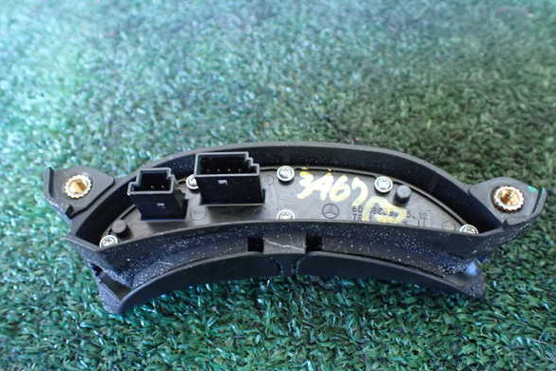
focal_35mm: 32
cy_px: 192
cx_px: 284
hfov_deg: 58.7
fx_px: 494
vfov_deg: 41.1
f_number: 2.3
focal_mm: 5.4
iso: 1000
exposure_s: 1/30
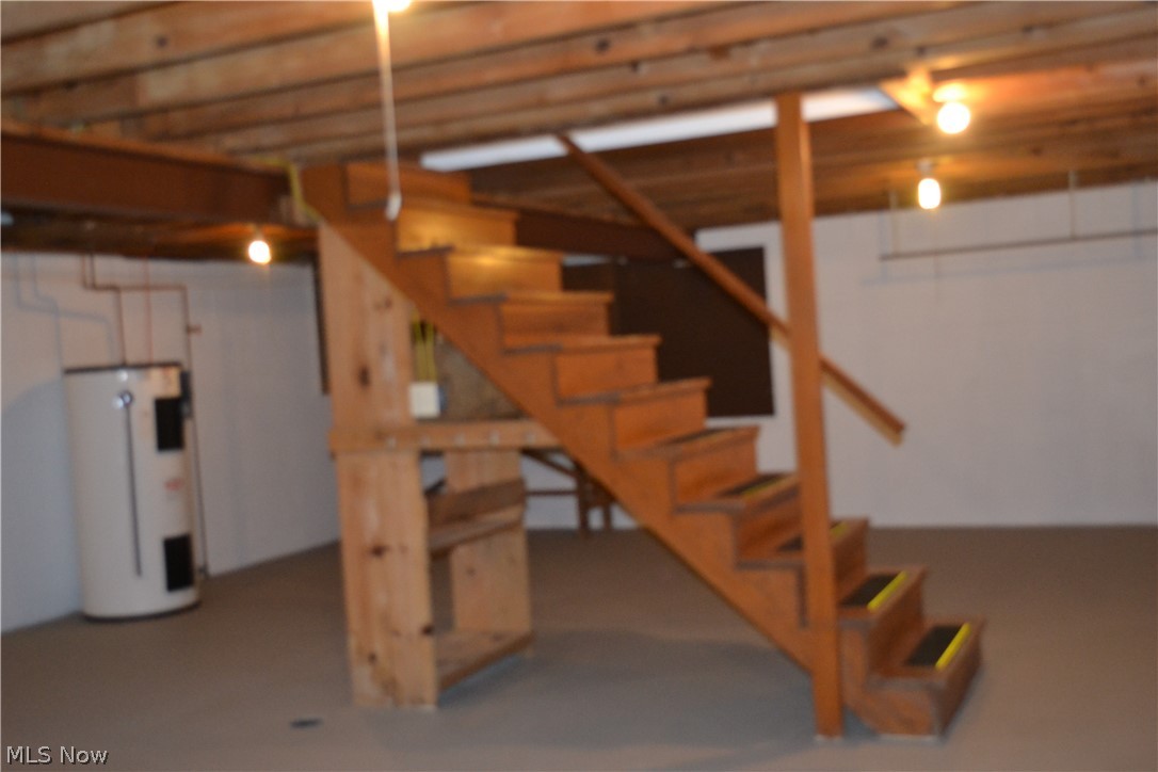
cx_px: 579
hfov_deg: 49.6
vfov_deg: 34.2
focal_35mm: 39
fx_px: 1254
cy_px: 386
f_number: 4.2
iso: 1800
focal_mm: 26
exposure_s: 1/60
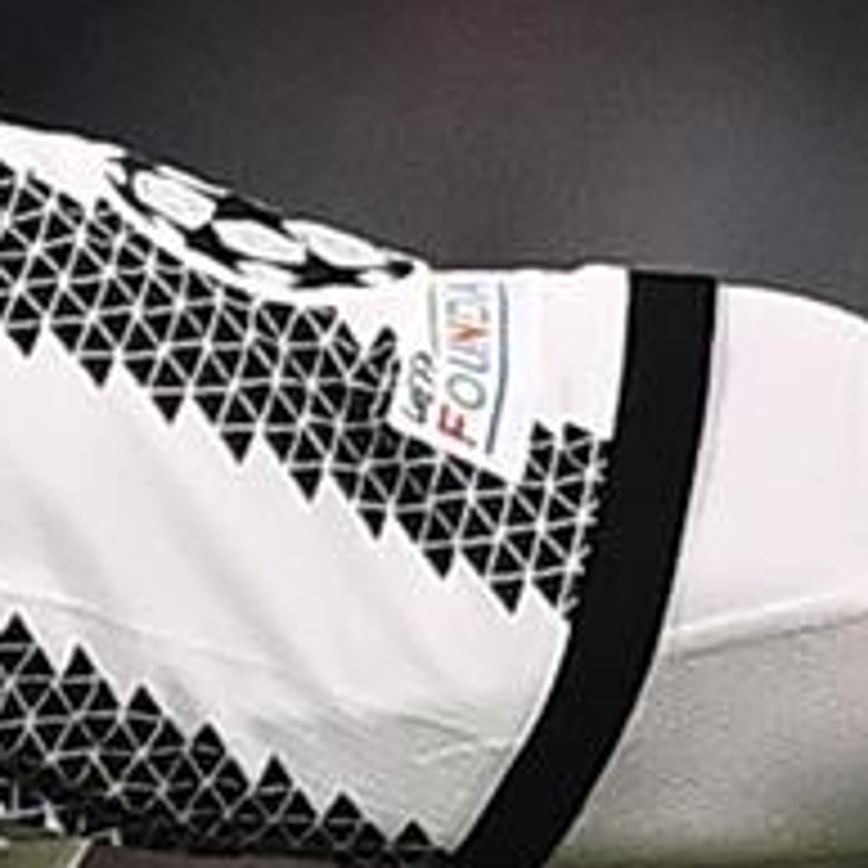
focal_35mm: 2260
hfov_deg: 0.8
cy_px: 101
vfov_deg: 0.8
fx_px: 64115
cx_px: 117
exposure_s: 1/1600
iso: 1600
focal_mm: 400
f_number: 2.8
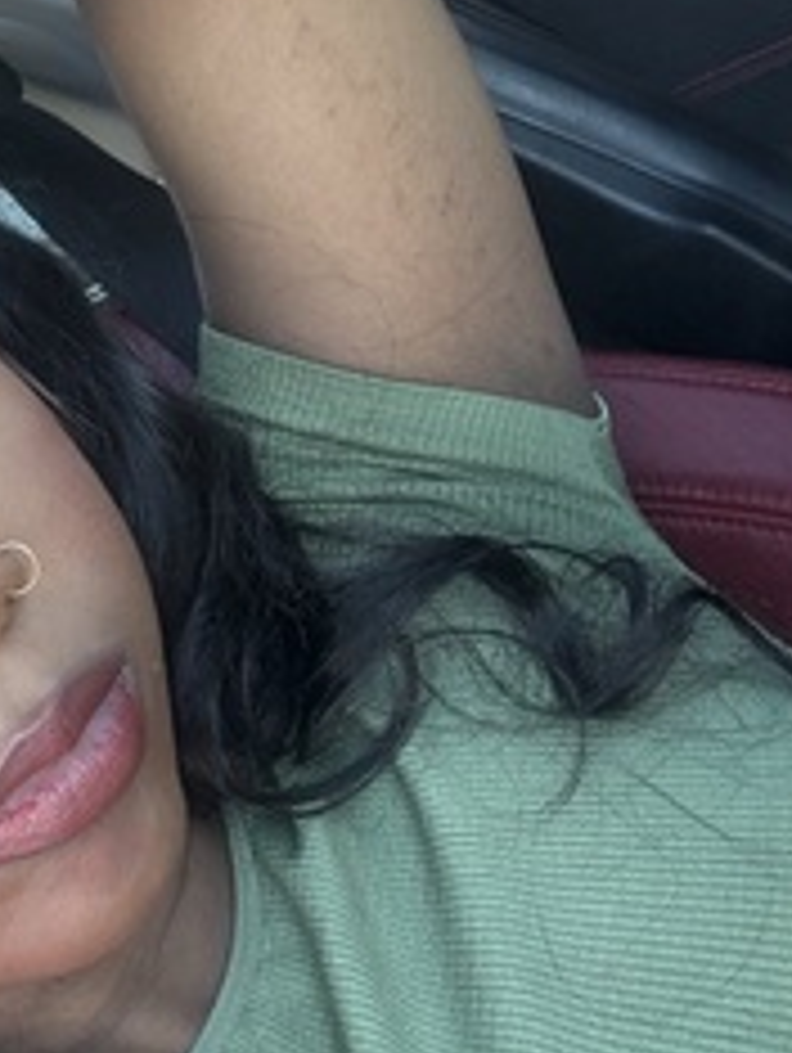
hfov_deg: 22.8
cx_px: 218
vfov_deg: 30.1
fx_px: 1949
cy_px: 405
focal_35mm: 64
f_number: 1.9
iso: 100
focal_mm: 2.69
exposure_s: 1/60
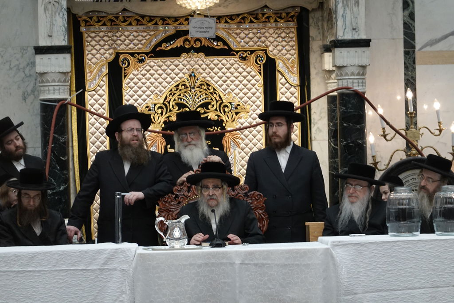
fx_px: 2497
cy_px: 152
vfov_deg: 6.9
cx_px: 227
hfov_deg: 10.4
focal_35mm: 198
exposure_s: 1/160
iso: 800
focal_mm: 71.52
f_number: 4.5
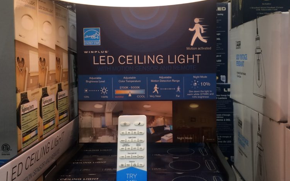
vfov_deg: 30.5
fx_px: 332
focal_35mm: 42
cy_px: 73
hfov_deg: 47.2
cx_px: 145
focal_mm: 4.15
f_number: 2.2
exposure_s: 1/30
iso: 40
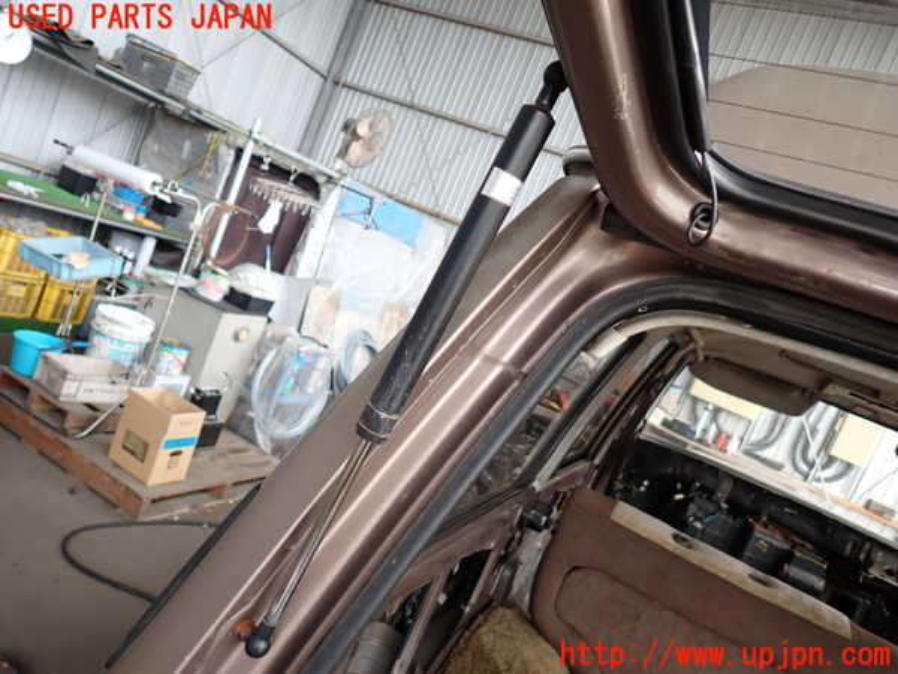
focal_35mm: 25
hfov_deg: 69.4
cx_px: 449
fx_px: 649
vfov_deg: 54.9
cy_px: 337
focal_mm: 4.5
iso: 100
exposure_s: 1/100
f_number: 2
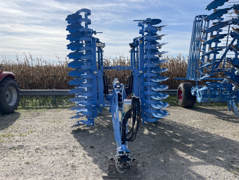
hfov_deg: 67.3
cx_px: 120
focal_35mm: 26
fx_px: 180
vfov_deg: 53.1
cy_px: 90
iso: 32
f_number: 1.6
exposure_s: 1/4132
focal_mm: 4.2
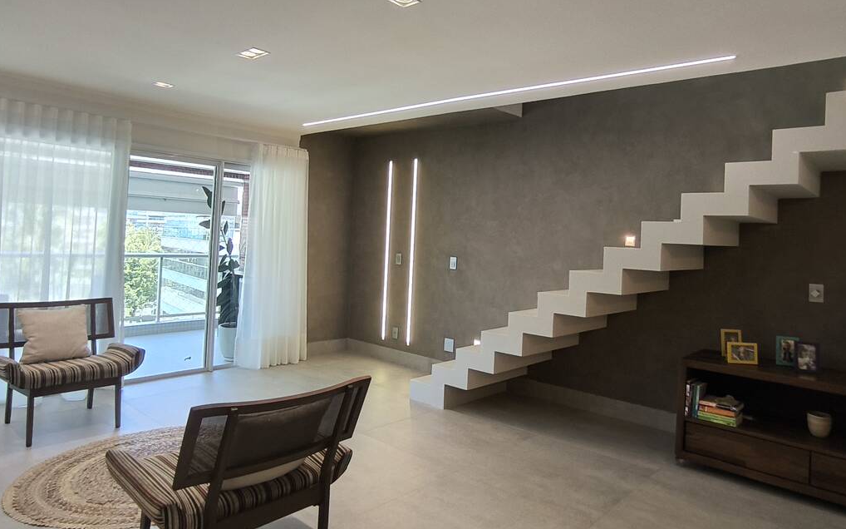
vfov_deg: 50.8
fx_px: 553
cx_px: 484
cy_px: 220
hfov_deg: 74.4
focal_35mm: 24
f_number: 2.2
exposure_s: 1/60
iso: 64
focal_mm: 1.65
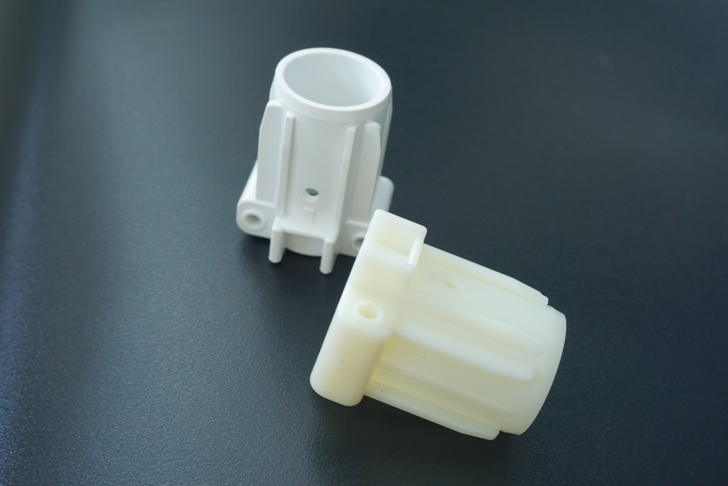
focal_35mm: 42
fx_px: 850
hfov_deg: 46.4
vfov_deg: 31.9
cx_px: 364
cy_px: 243
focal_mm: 28
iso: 1000
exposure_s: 1/60
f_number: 6.3
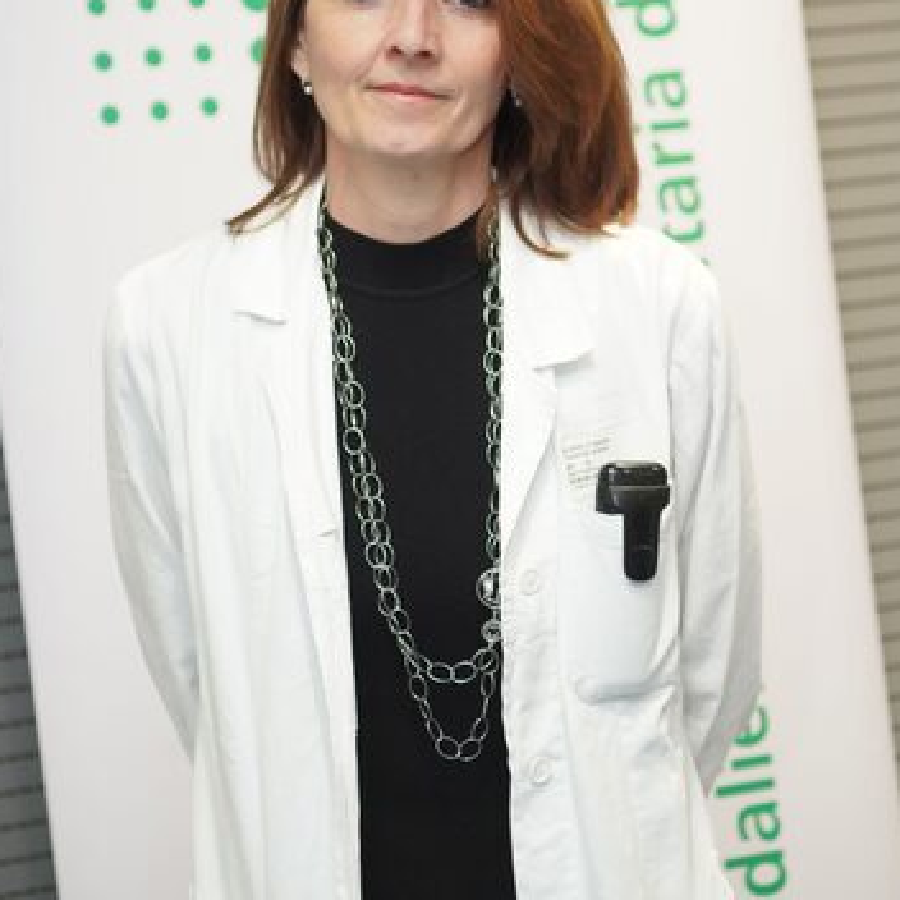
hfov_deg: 13.4
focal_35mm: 130
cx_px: 413
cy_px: 253
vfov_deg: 13.4
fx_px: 3824
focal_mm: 90
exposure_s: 1/160
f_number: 4
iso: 5000
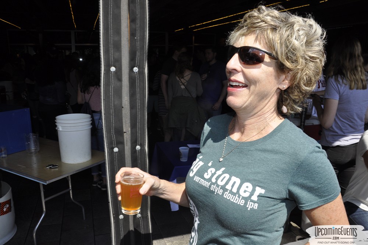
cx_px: 184
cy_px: 122
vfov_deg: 47.8
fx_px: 276
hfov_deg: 67.4
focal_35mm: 27
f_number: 14
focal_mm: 18
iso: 400
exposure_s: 1/200
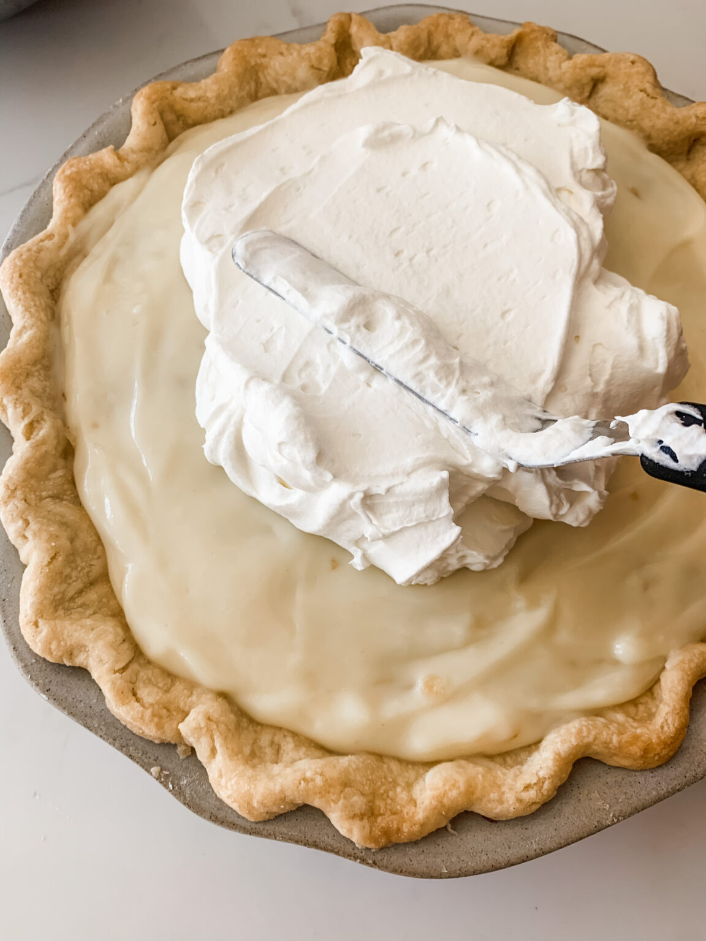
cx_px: 353
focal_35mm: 26
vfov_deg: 67.3
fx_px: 707
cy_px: 470
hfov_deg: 53.1
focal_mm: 4.25
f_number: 1.8
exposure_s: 1/120
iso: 40
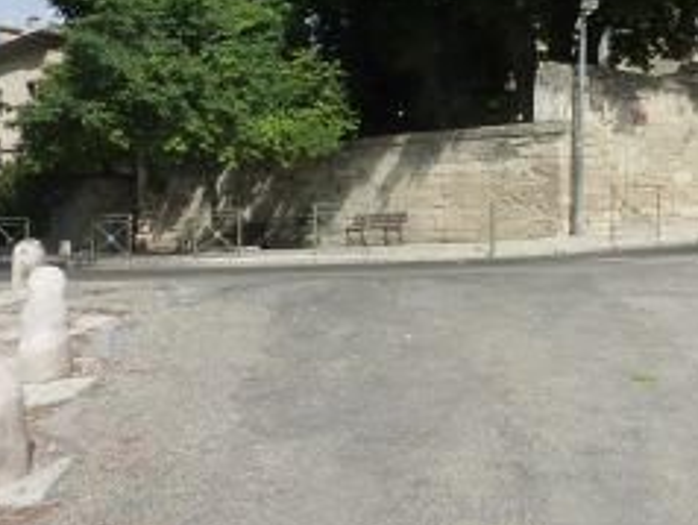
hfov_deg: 44.2
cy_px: 188
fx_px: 848
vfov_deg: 34.2
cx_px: 458
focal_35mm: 42
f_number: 5.6
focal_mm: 4.1
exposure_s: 1/400
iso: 125
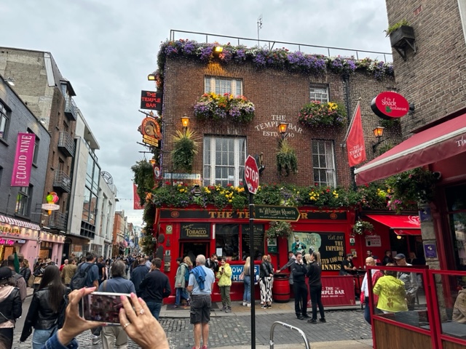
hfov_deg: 71.6
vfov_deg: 56.8
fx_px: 323
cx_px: 233
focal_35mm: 24
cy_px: 174
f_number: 1.78
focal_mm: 6.86
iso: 80
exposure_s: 1/626
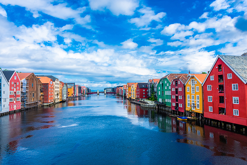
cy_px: 82
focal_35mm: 27
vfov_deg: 47.9
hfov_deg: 67.4
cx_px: 124
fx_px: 185
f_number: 8
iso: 100
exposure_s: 1/250
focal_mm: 18
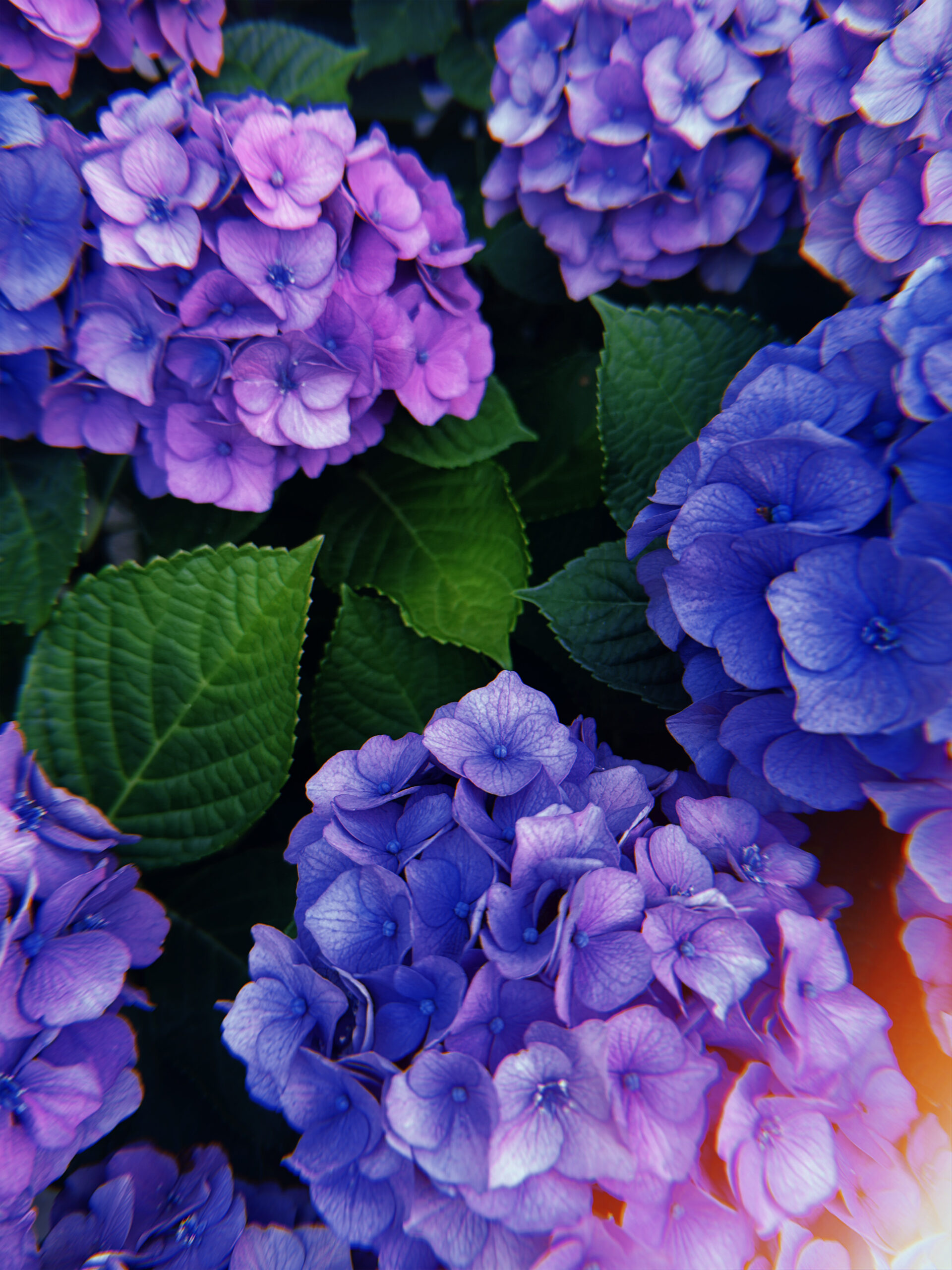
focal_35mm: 24
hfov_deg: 56.8
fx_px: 880
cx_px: 476
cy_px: 635
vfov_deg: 71.6
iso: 125
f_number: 1.78
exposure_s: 1/121
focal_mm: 6.76
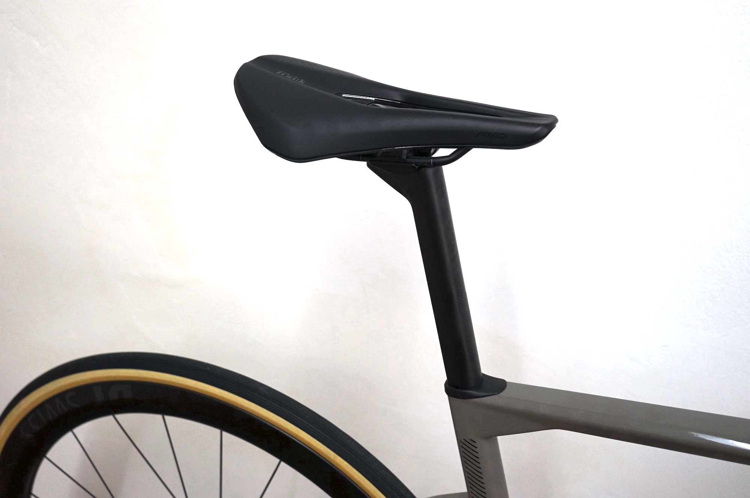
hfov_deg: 44.5
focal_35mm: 44
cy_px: 249
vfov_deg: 30.5
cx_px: 375
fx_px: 916
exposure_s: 1/160
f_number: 4.5
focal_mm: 44
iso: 1250
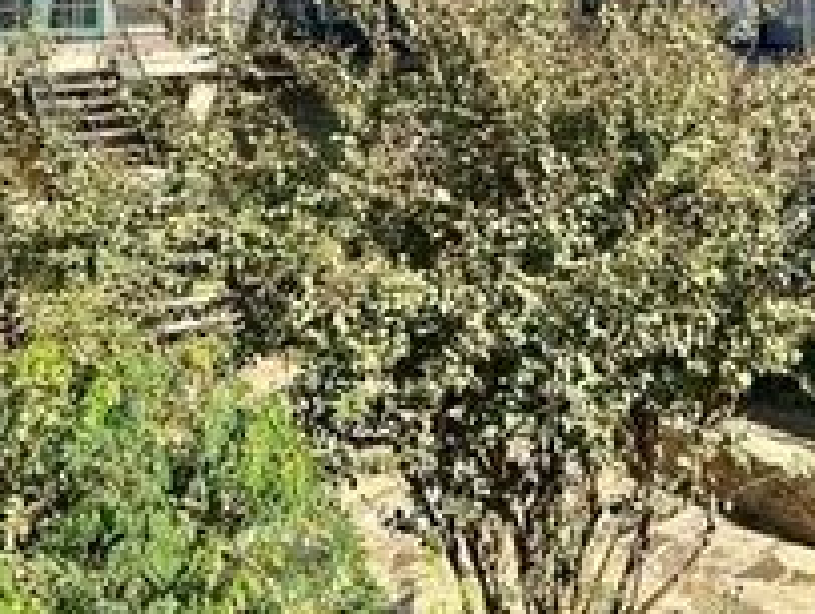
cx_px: 658
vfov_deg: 23.2
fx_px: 1392
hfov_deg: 31.7
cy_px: -78
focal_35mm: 59
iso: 80
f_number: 1.78
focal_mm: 6.86
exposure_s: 1/2299
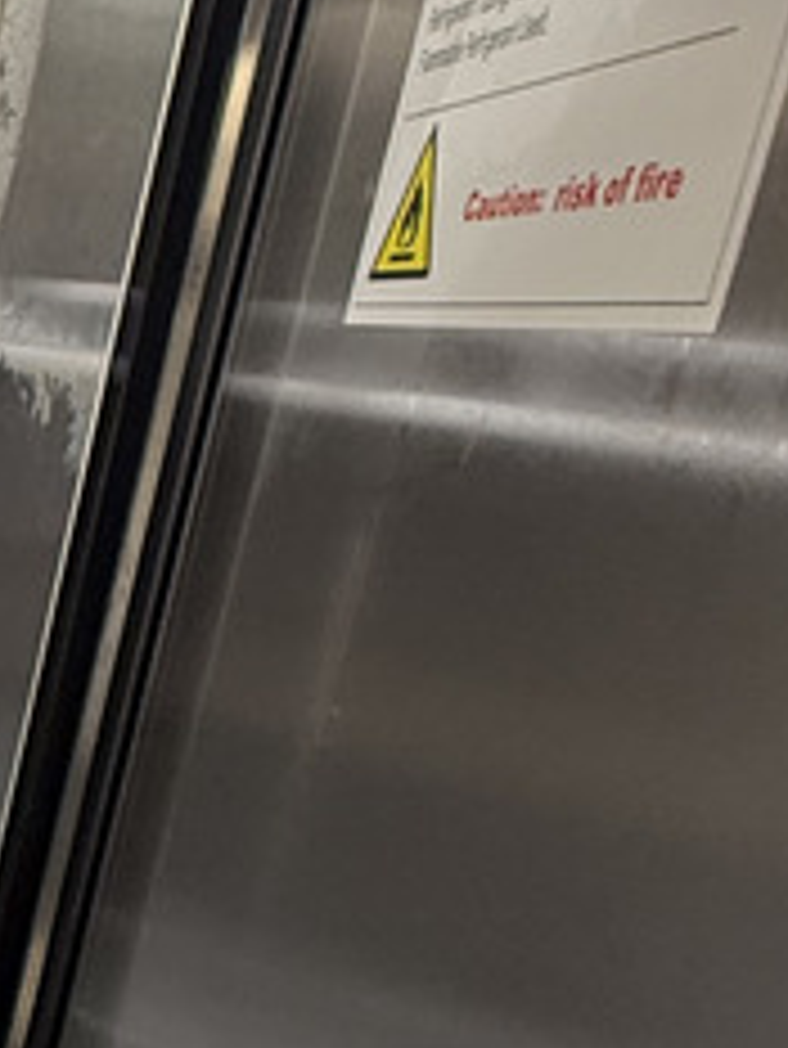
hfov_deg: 16.6
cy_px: 686
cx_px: -838
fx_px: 1941
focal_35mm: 64
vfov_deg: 30.1
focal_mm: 2.22
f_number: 2.2
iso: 250
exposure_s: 1/60
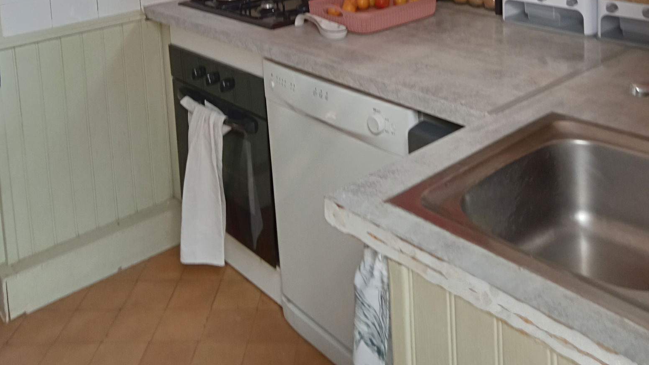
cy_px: -73
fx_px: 723
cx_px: 335
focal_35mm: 42
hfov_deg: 48.4
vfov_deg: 25.5
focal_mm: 3.46
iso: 121
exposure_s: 1/33.3
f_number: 2.2
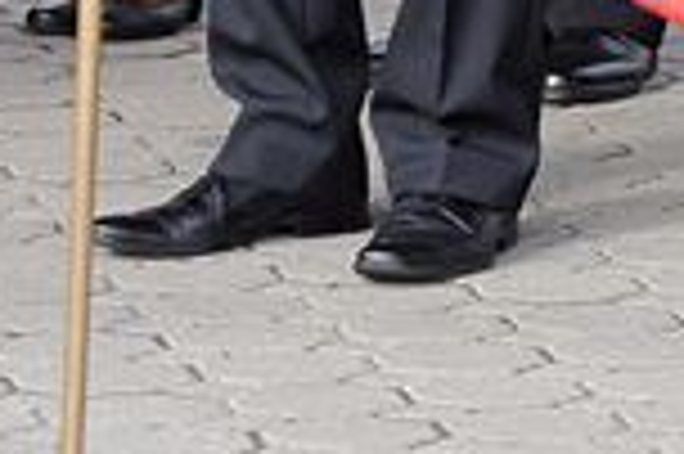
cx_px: 1854
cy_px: -542
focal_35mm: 403
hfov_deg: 4.9
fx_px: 7649
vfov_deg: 3.4
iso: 500
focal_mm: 48
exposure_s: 1/250
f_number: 8
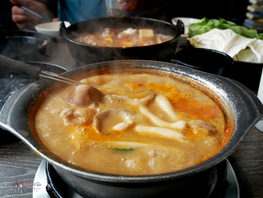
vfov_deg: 41.8
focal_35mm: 34
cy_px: 99
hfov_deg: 54.0
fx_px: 258
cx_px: 132
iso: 640
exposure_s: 1/160
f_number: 5.6
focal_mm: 17
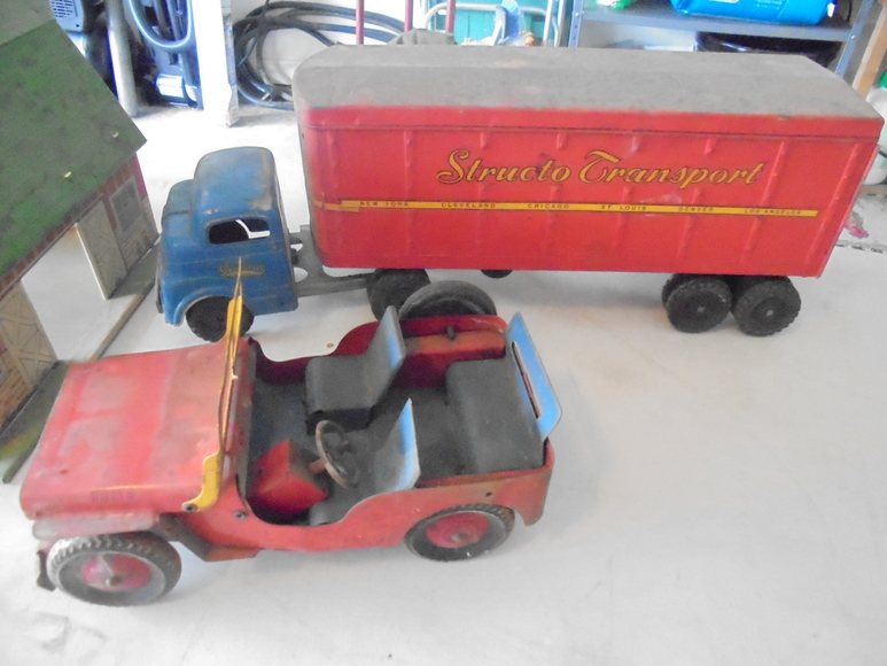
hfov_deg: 67.3
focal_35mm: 26
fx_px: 666
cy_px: 333
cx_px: 444
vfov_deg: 53.1
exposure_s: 1/60
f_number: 3.5
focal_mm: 4.6
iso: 1600
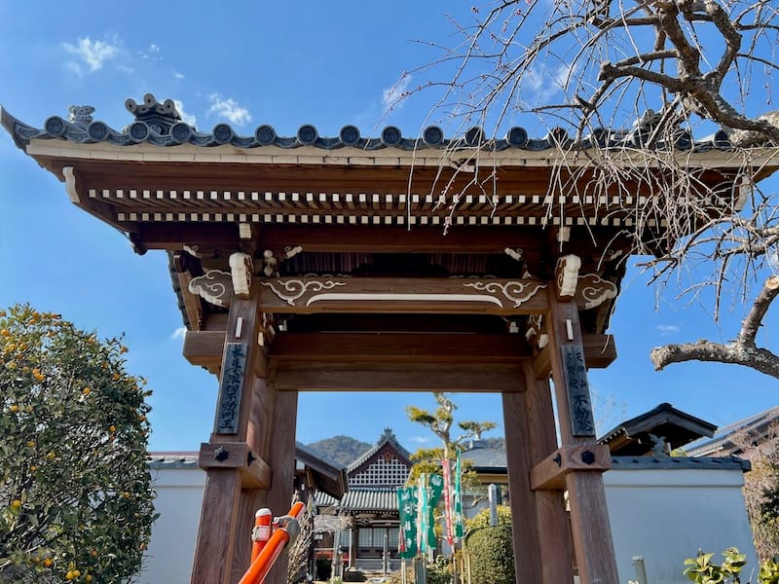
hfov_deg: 67.3
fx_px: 585
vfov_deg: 53.1
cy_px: 292
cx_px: 390
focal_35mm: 26
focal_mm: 5.7
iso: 50
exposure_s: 1/1808
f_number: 1.5
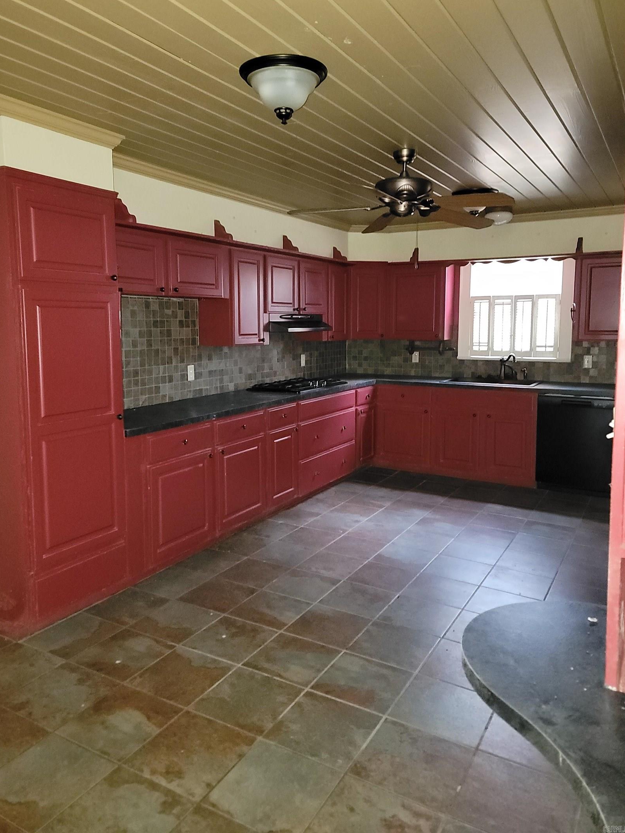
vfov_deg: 67.2
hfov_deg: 53.1
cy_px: 382
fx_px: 626
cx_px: 304
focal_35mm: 26
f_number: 1.8
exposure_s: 1/10
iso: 640
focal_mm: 6.7
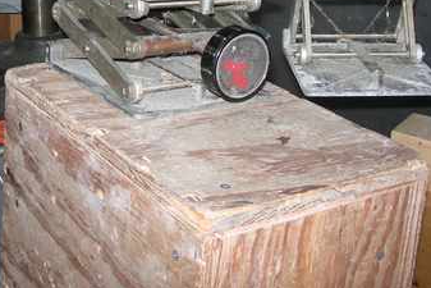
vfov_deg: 17.8
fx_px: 898
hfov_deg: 26.6
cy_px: 6
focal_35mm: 75
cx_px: 110
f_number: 2.8
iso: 64
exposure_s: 1/60.1
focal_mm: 7.8
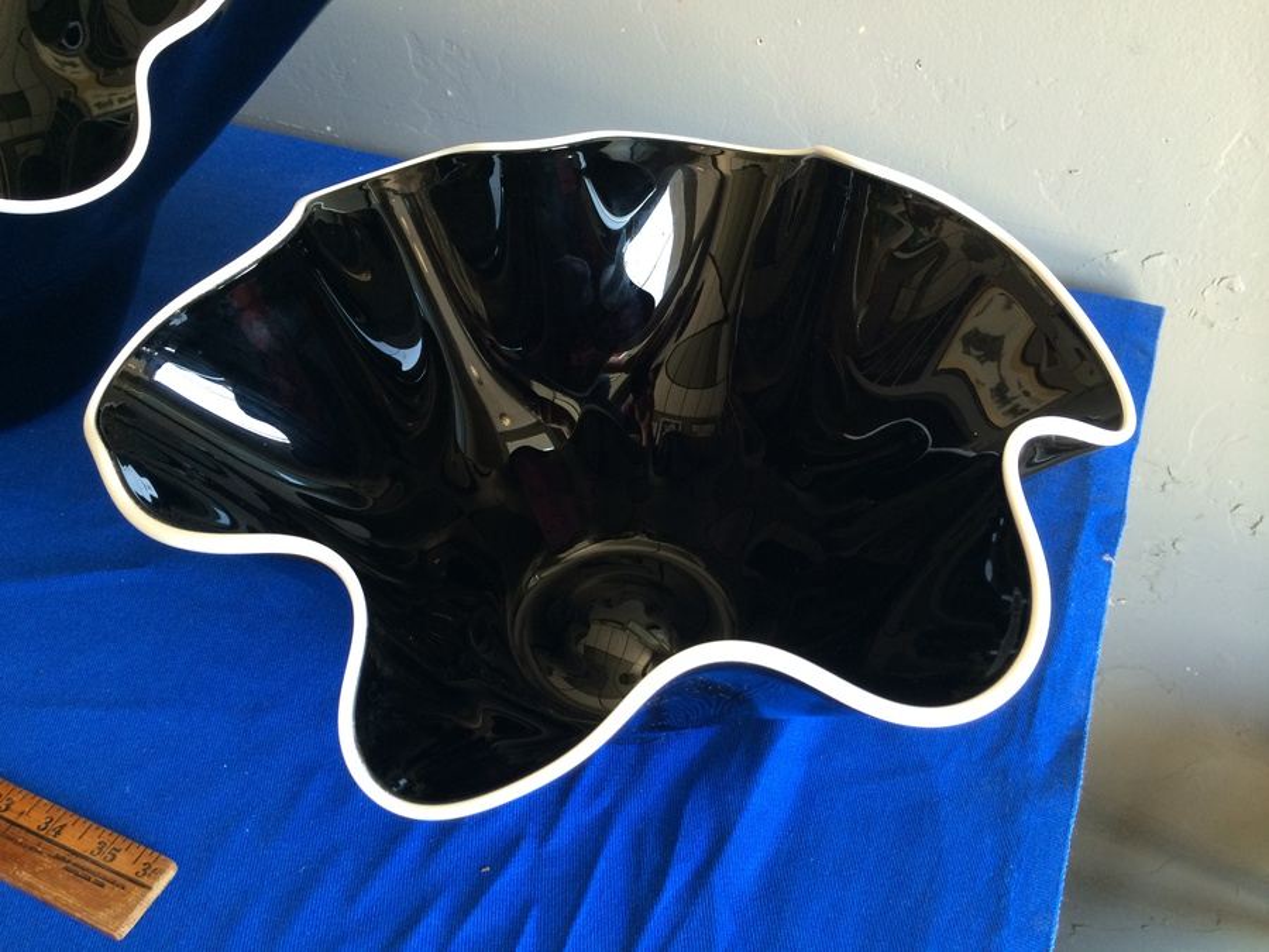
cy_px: 476
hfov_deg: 60.0
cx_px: 634
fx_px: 1100
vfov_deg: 46.8
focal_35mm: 30
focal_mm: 4.12
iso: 100
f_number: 2.2
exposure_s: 1/30
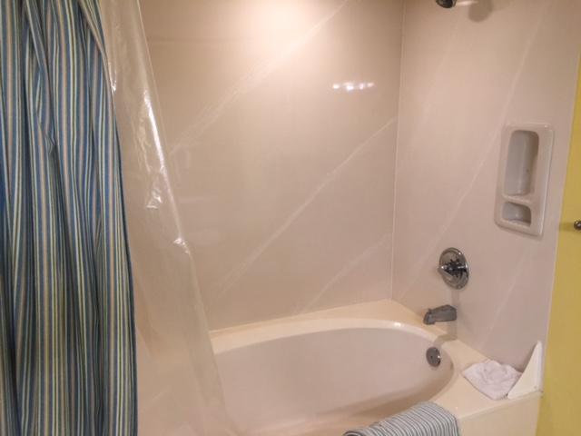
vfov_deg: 48.2
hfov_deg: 61.7
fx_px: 487
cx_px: 290
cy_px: 218
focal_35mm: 29
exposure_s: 1/15
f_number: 2.2
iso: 50
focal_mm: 4.15
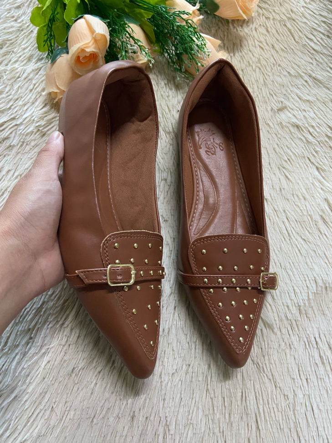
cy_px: 222
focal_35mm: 26
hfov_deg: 53.1
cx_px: 166
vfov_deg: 67.3
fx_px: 332
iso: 400
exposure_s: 1/60
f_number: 1.8
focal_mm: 4.25
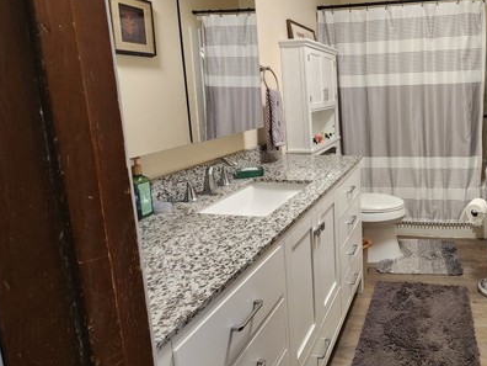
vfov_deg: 62.3
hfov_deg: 71.7
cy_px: 131
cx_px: 384
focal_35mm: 21
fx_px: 295
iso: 250
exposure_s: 1/60
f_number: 2.2
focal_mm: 2.2
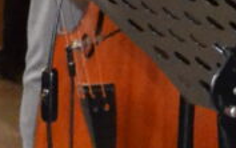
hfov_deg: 5.0
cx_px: 632
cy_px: -81
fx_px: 2601
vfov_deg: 3.2
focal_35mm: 404
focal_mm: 26
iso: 3200
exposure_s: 1/60
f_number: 4
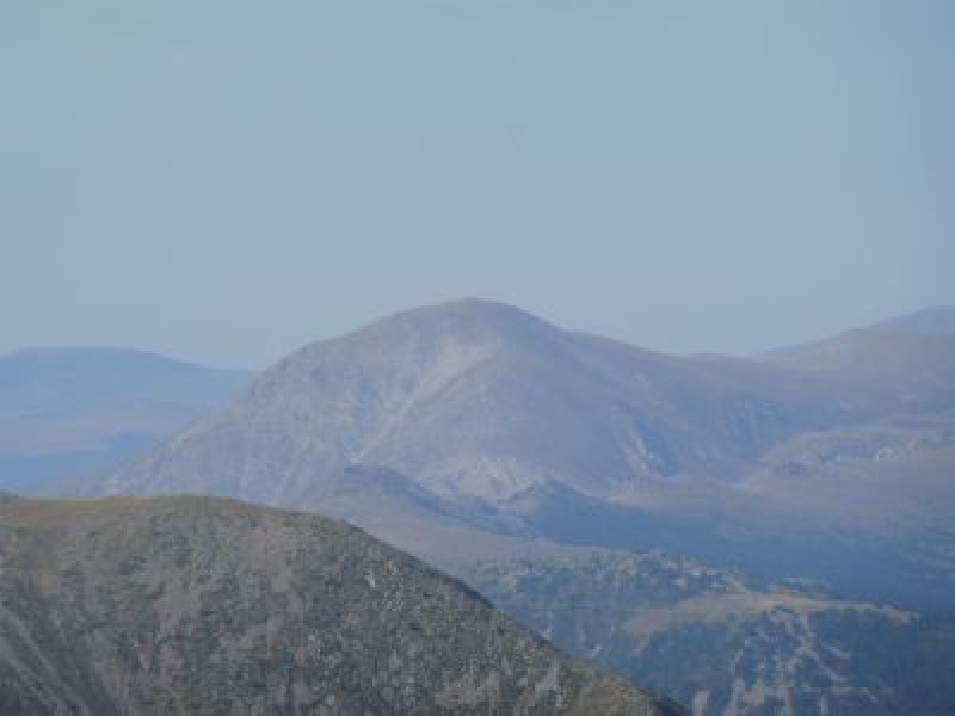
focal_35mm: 350
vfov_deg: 4.2
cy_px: 358
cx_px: 478
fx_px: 9656
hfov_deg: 5.7
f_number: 6.3
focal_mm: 62.5
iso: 100
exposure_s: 1/640
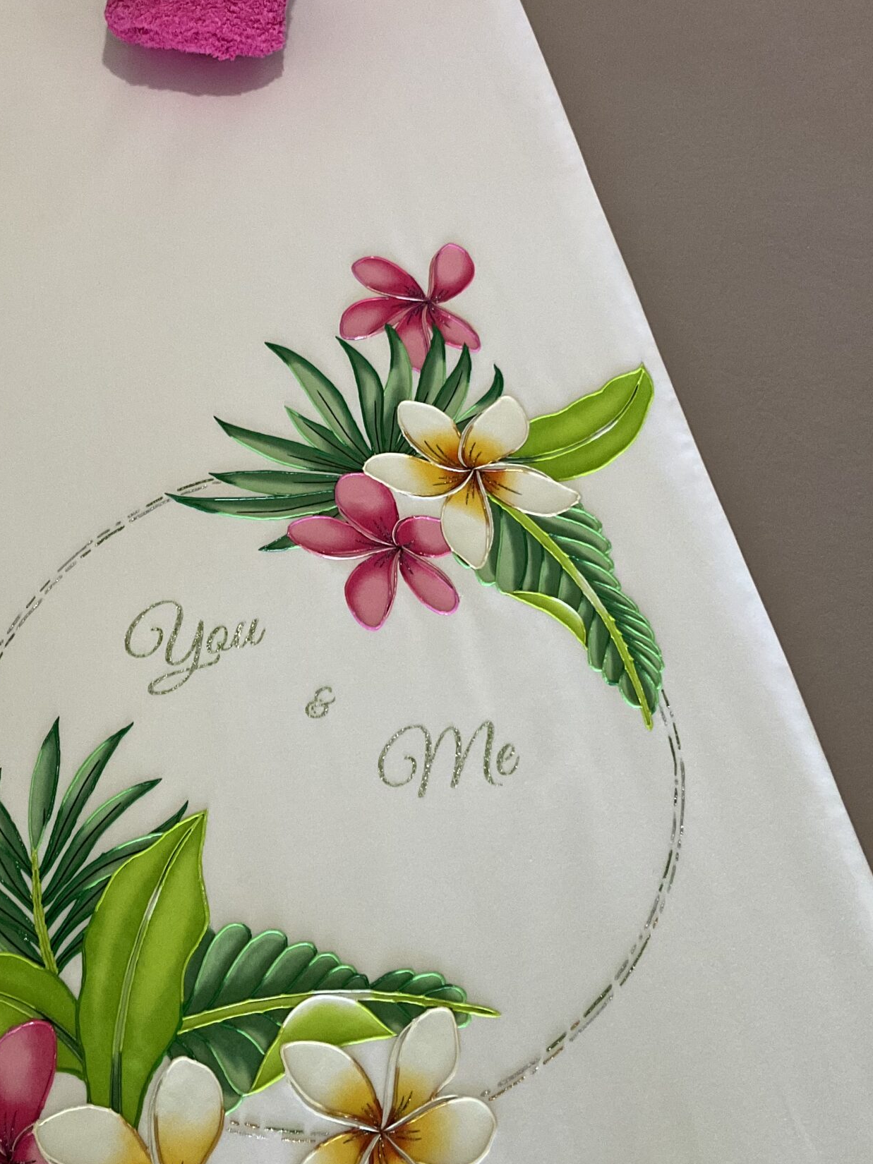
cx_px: 320
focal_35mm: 45
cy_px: 503
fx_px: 1514
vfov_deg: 42.0
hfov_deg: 32.0
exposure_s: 1/60
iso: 160
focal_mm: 3
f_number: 1.8
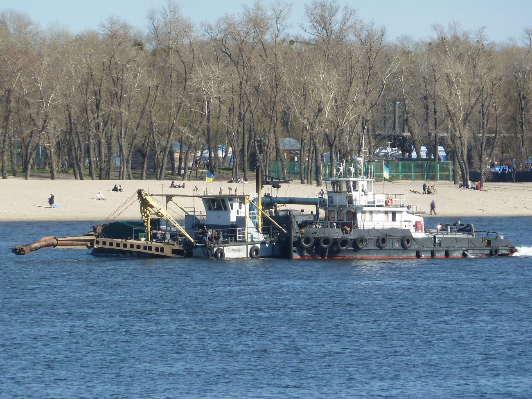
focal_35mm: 384
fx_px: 5902
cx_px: 266
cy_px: 200
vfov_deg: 3.9
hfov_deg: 5.2
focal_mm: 49.2
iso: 80
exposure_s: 1/250
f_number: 4.9
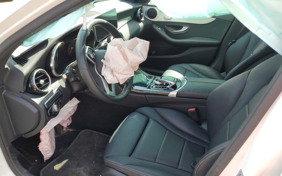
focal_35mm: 28
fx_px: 215
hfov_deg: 66.5
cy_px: 107
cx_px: 140
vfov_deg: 44.3
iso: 50
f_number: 1.5
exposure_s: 1/370
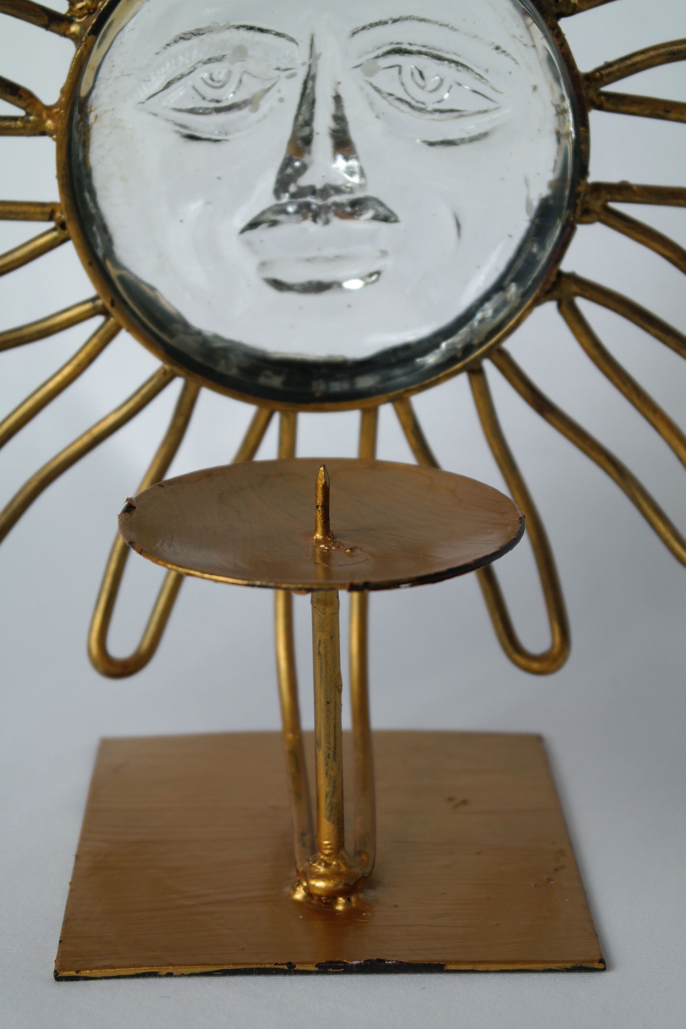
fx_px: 2201
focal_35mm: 77
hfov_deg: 17.7
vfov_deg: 26.3
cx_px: 343
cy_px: 514
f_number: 5.6
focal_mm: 50
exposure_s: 1/80
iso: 400
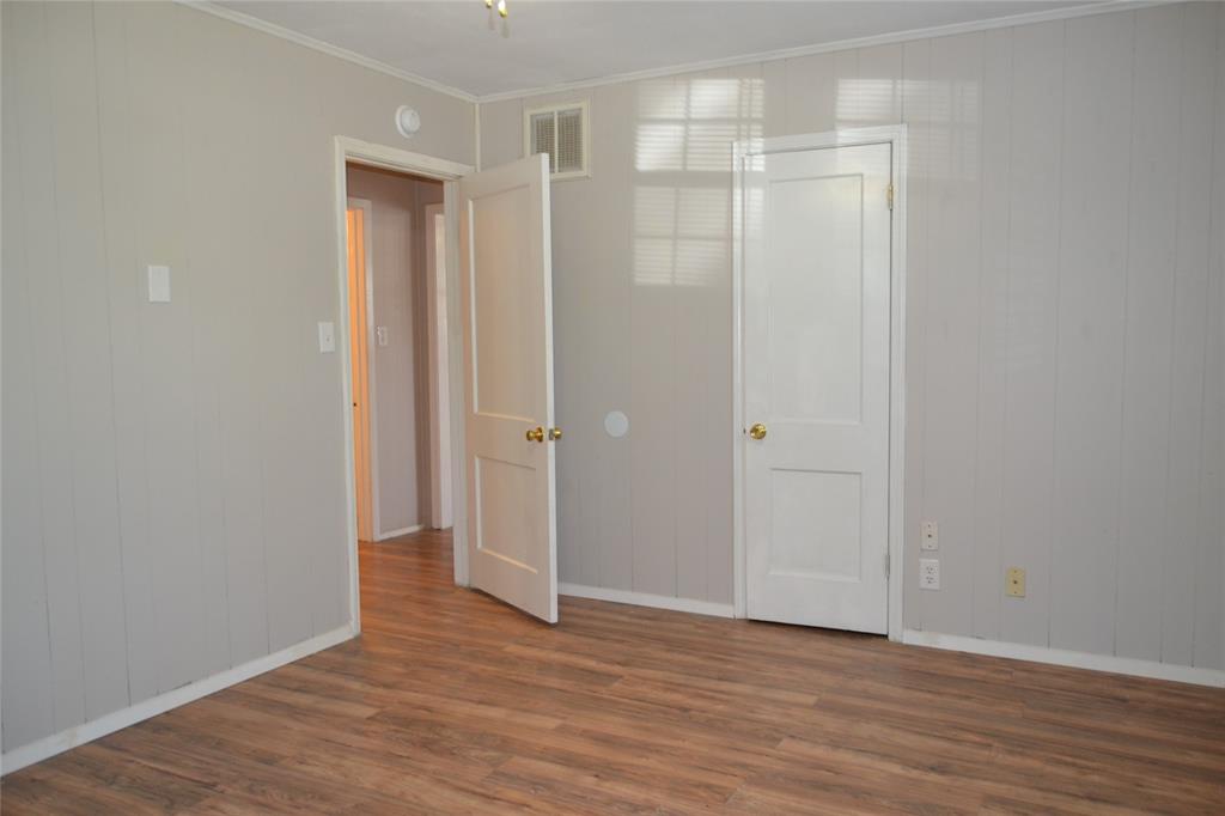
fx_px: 918
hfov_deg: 67.4
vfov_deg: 47.9
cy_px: 408
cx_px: 612
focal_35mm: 27
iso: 800
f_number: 3.5
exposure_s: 1/60
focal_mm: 18
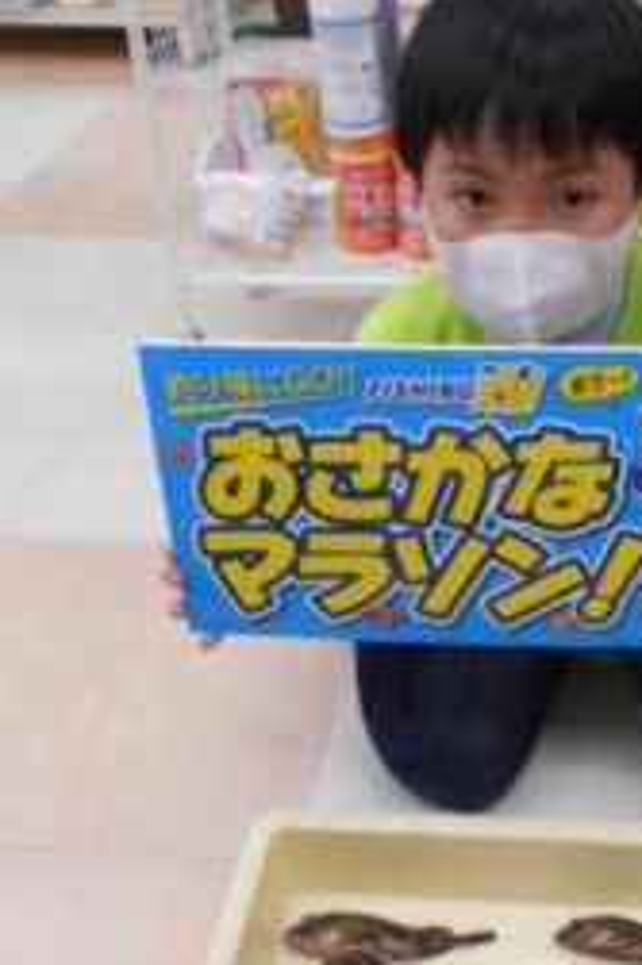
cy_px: 632
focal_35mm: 46
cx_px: 546
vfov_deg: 42.3
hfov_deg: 28.4
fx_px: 1232
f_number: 3.2
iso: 125
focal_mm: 4.6
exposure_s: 1/30
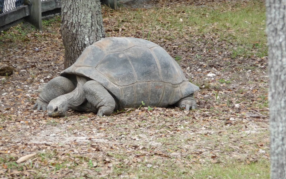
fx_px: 2323
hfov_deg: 7.0
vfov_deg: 4.4
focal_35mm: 298
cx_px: 143
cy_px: 104
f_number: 4.9
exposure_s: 1/400
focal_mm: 47
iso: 400
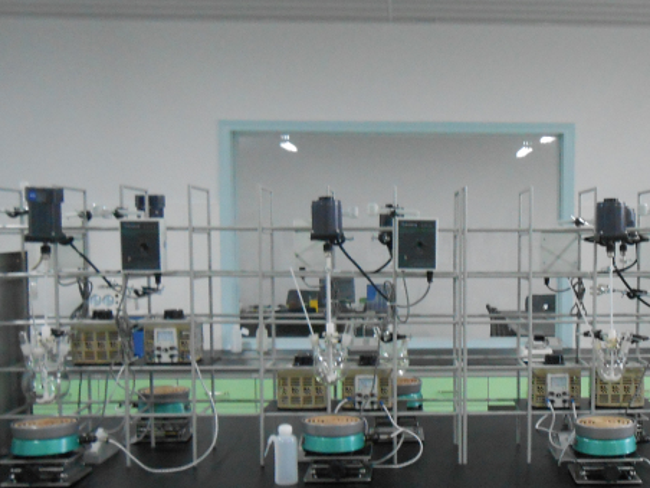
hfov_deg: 40.5
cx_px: 459
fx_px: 864
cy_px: 305
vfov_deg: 31.4
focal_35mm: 46
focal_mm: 4.6
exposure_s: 1/25
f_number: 3.5
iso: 400
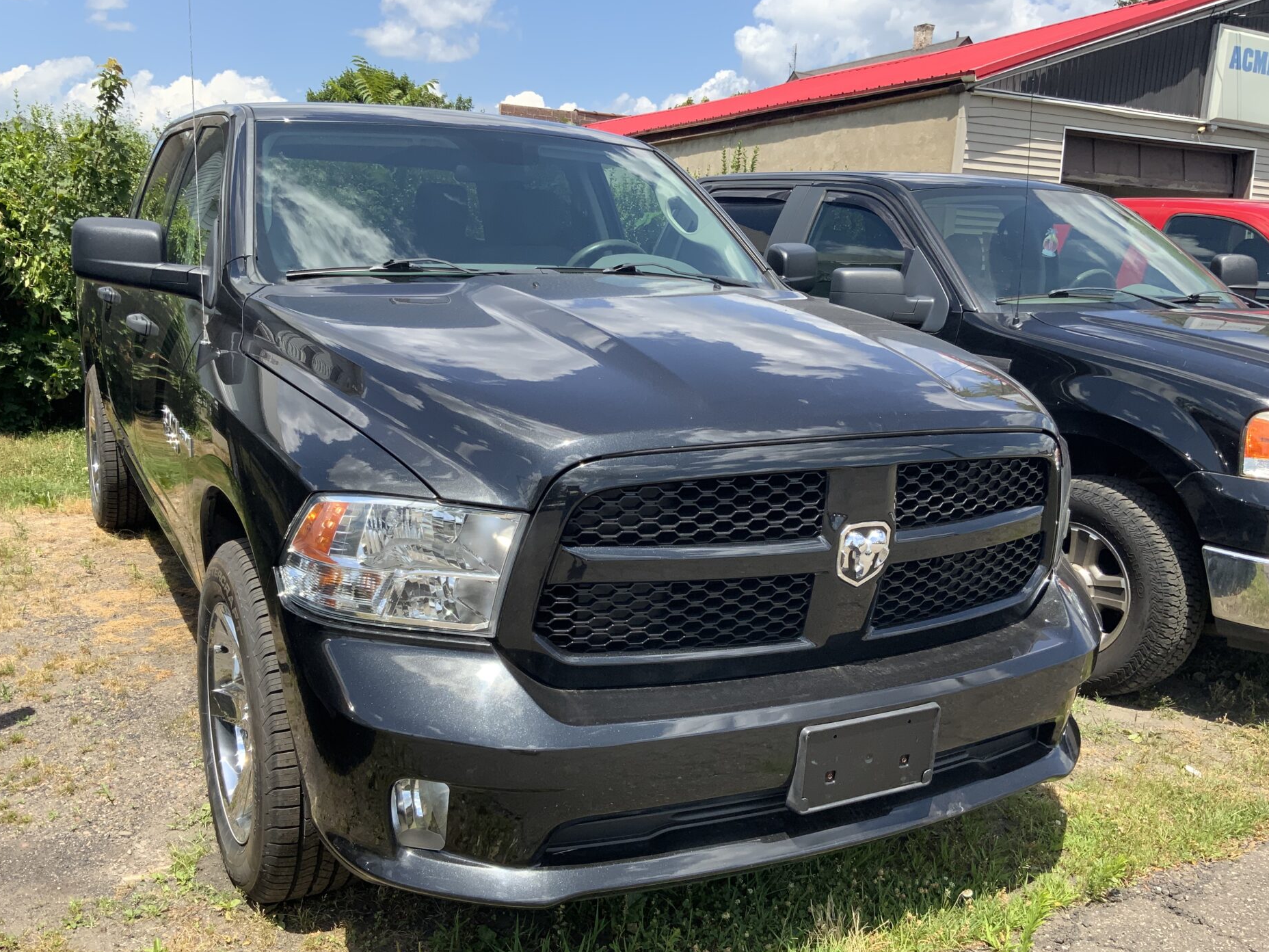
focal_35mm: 32
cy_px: 501
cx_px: 582
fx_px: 1173
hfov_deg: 56.7
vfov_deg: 44.1
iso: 16
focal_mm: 3
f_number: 1.8
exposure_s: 1/944
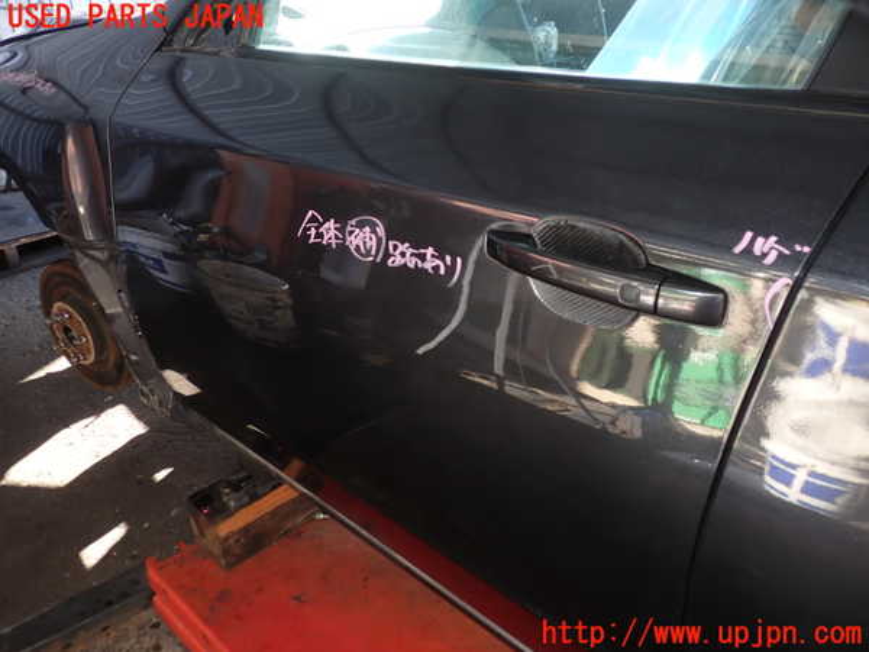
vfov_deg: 46.8
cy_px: 326
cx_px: 434
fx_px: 753
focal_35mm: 30
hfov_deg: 60.0
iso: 100
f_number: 2.3
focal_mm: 5.4
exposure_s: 1/80
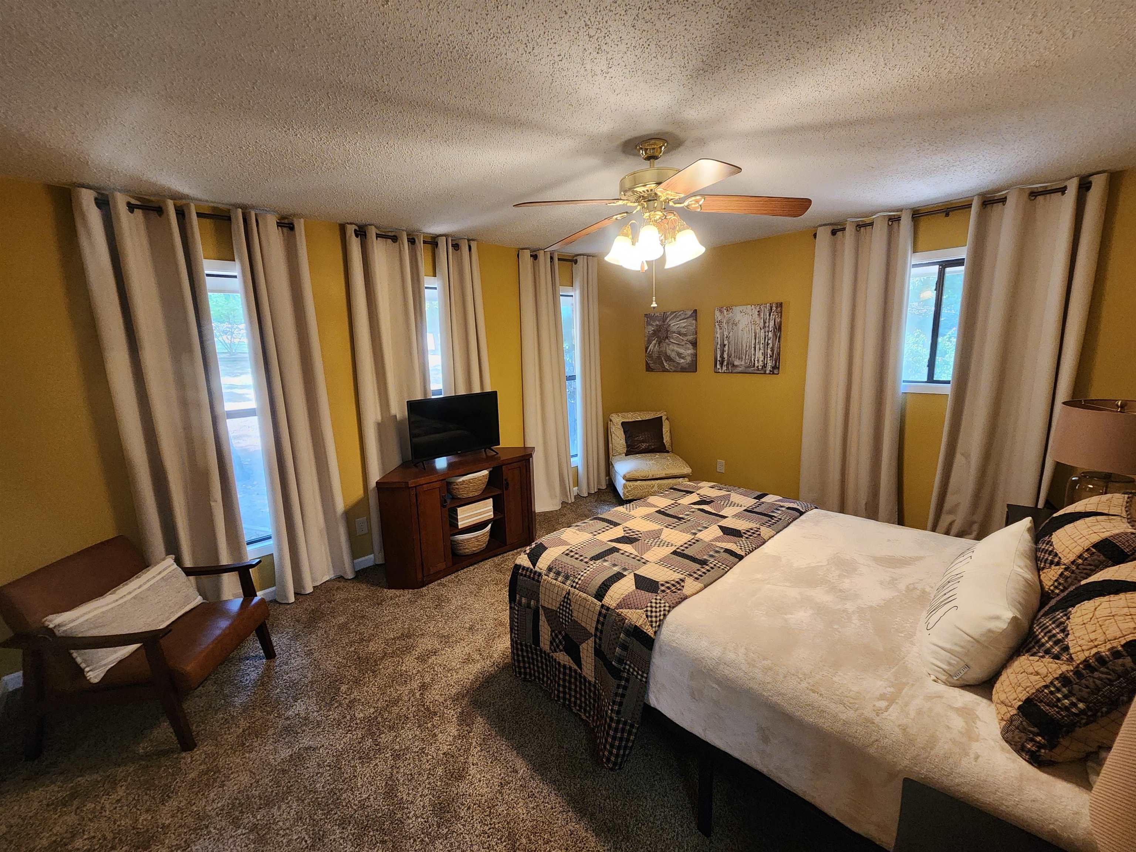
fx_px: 427
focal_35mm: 13
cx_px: 568
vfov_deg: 89.9
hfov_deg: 106.2
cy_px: 426
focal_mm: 2.2
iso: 320
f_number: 2.2
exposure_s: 1/60
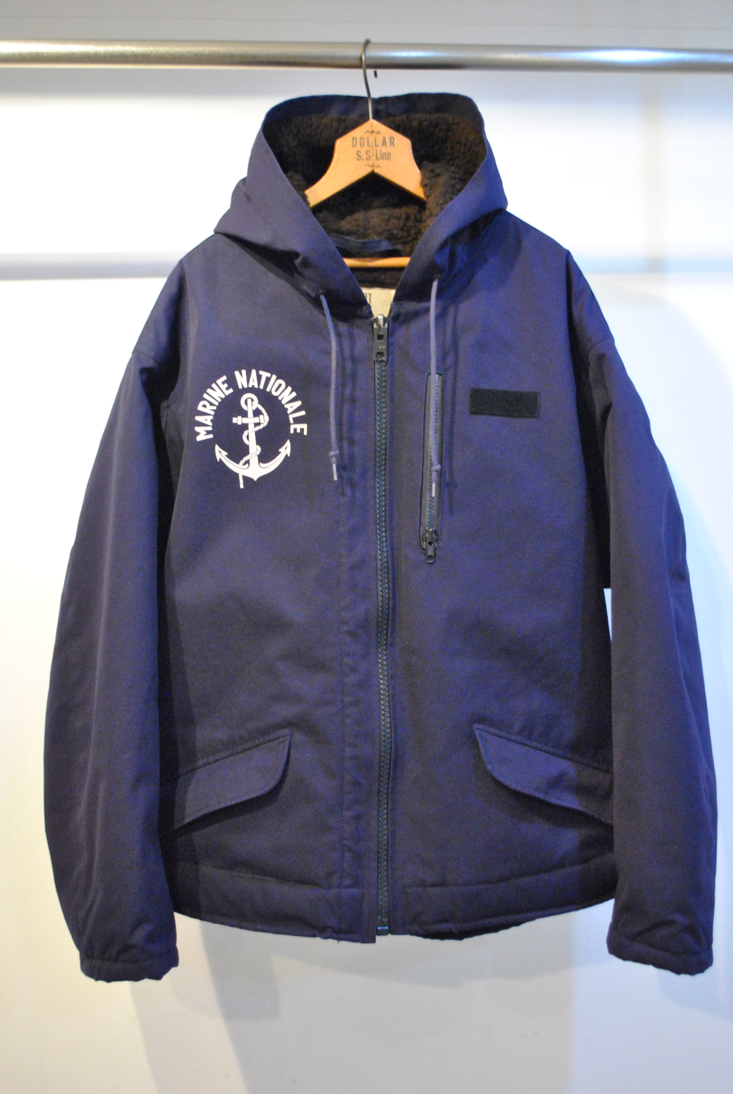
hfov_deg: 30.9
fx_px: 1325
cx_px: 366
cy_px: 547
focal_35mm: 44
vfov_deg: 44.9
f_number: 4.5
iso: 1600
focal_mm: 29
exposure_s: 1/20
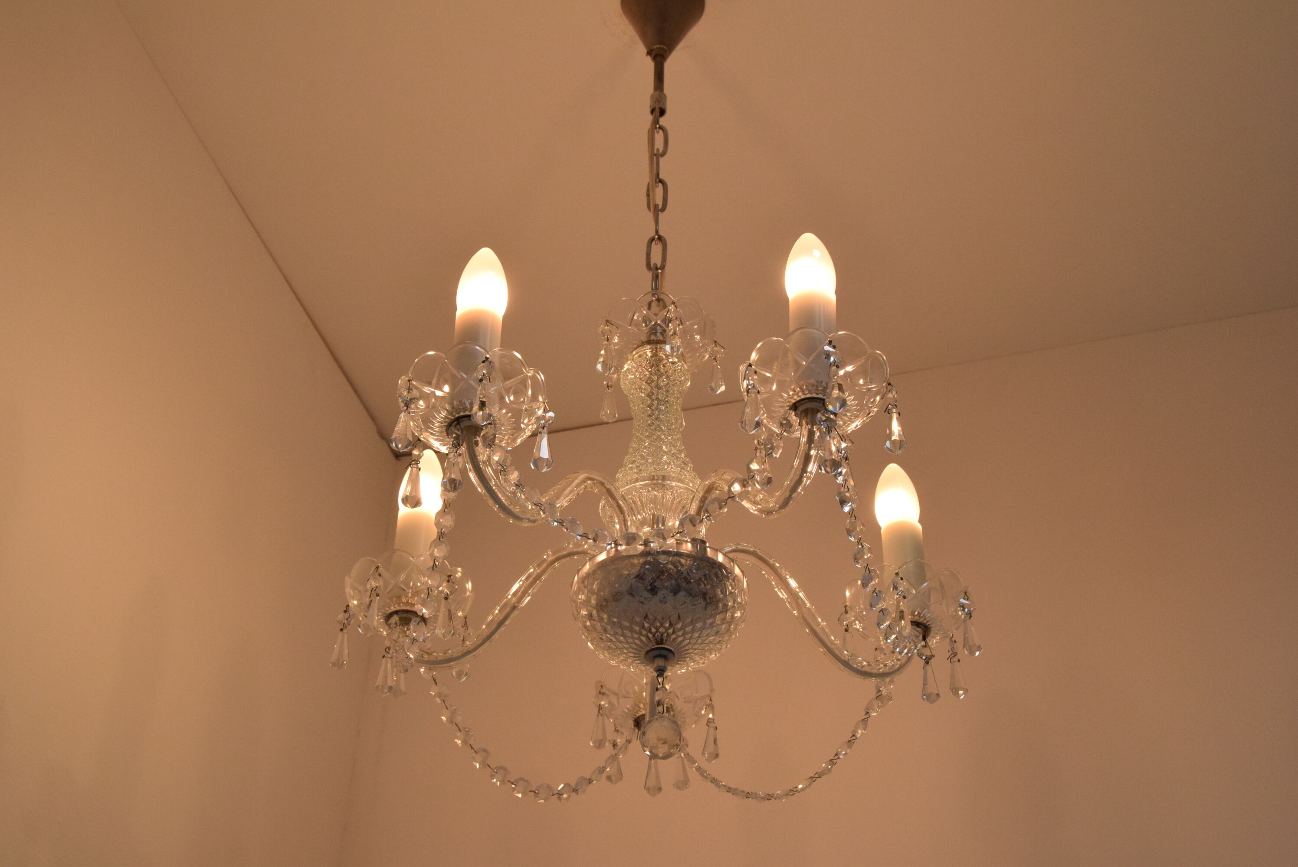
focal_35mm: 48
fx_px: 1732
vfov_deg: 28.1
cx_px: 649
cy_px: 434
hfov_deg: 41.1
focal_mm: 32
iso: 1600
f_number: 9
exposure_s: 1/320
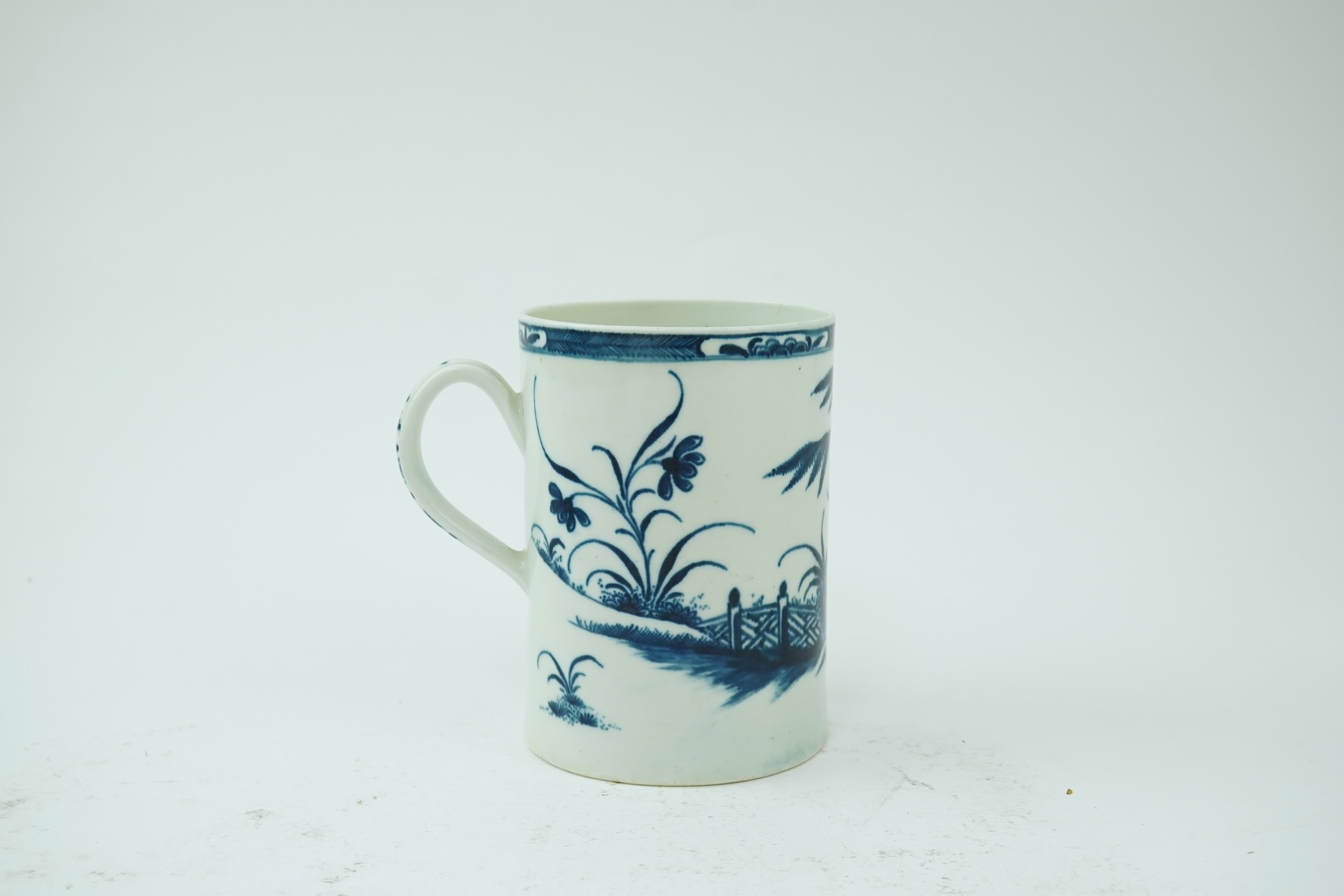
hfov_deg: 43.6
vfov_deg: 29.9
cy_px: 448
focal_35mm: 45
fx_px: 1680
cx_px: 672
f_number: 10
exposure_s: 1/60
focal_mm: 30
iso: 640
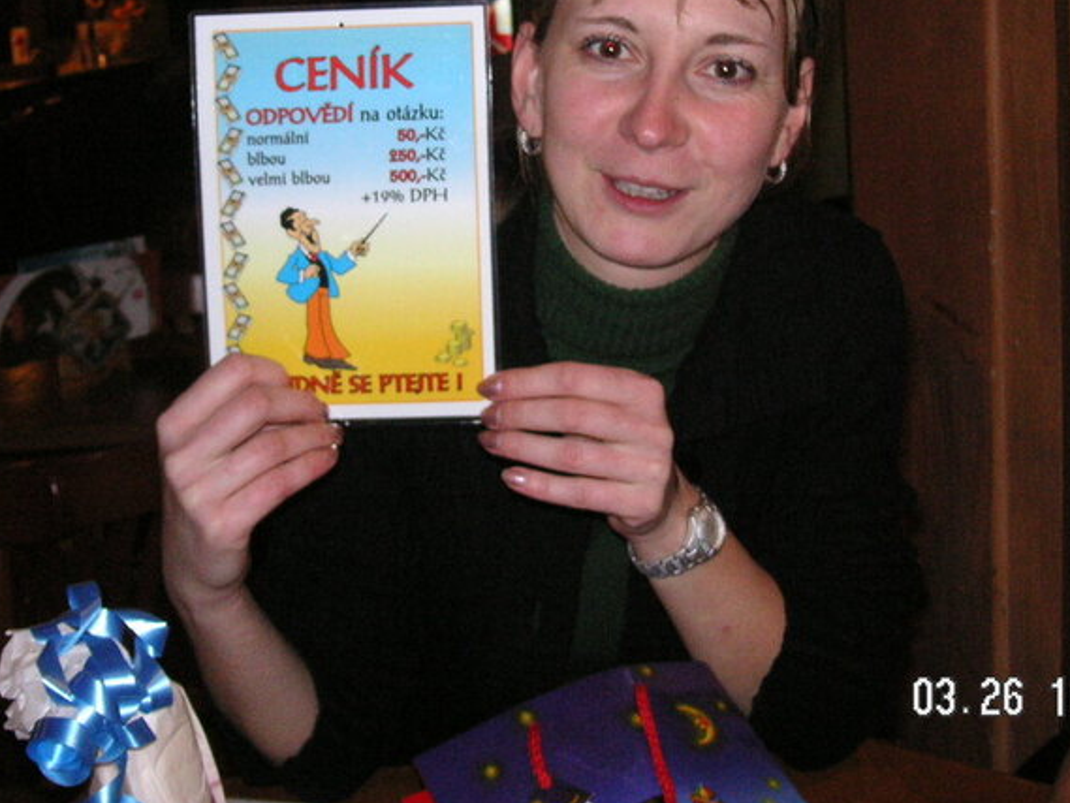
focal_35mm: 52
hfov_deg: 36.8
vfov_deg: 27.8
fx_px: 1608
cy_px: 243
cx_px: 511
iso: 160
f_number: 2.8
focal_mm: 6.1
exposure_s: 1/45
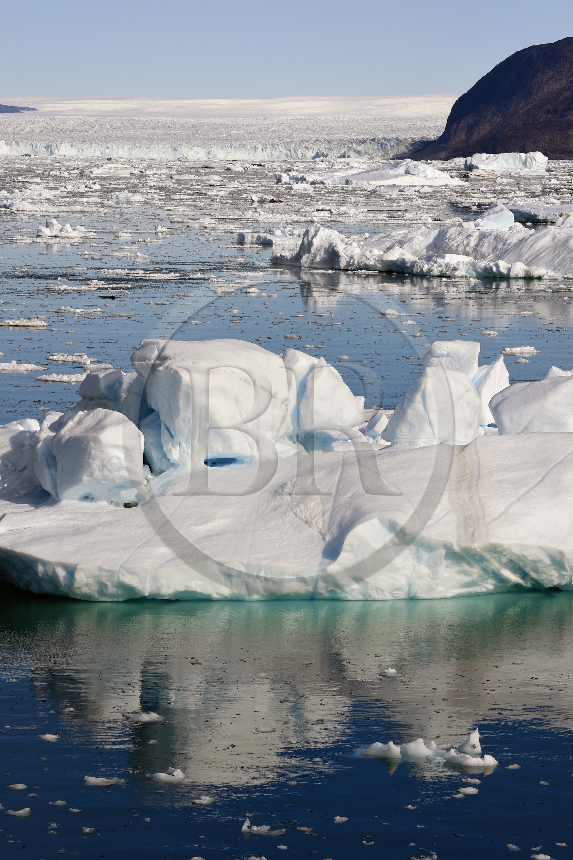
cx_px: 286
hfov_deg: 9.1
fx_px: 3585
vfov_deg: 13.7
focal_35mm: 150
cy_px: 430
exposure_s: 1/320
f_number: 16
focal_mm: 150
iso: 200
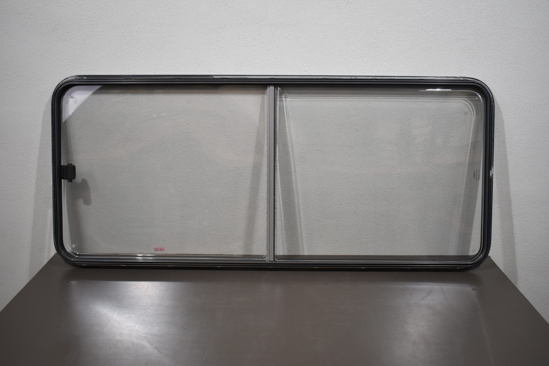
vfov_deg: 36.9
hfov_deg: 53.1
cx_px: 274
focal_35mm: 36
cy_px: 183
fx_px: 549
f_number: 4
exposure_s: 1/250
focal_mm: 24
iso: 720
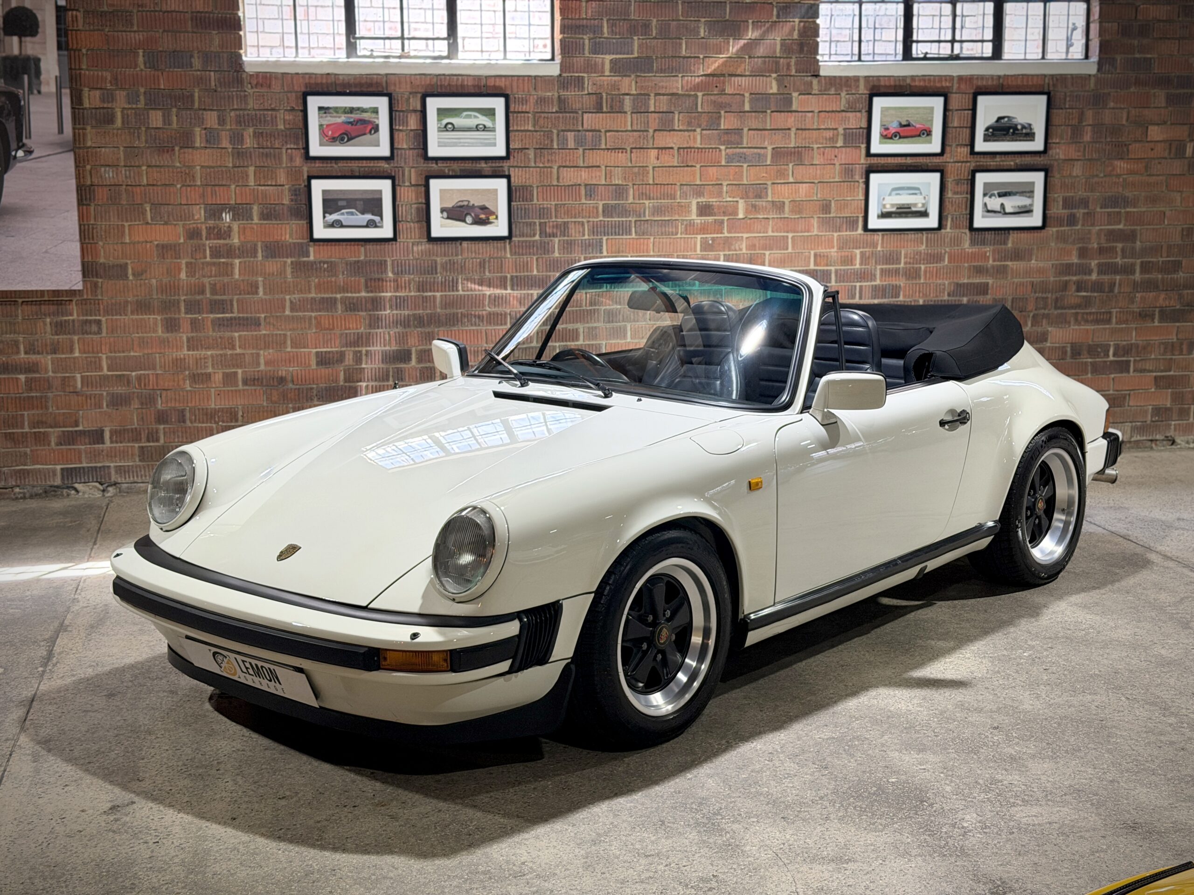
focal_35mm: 48
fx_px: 1656
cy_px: 448
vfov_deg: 30.3
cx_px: 597
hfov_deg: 39.7
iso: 125
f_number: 1.78
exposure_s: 1/50
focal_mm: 6.76
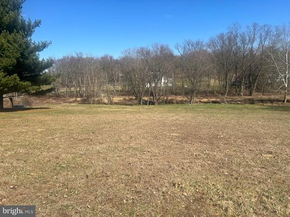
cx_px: 145
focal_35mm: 26
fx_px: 218
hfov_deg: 67.3
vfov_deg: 53.1
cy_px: 108
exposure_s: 1/3968
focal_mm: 5.7
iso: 50
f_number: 1.5
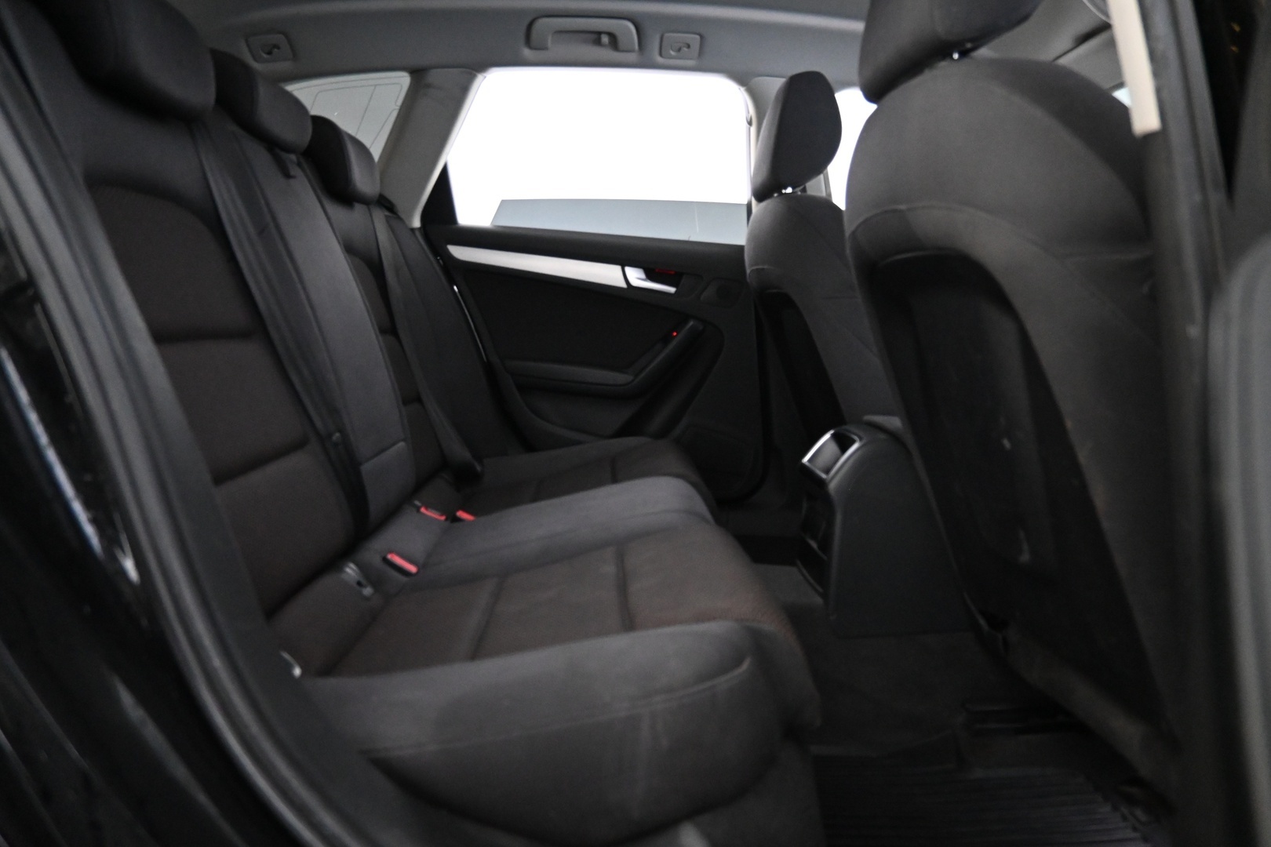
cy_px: 424
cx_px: 636
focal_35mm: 24
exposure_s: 1/25
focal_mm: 16
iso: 4500
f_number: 3.5
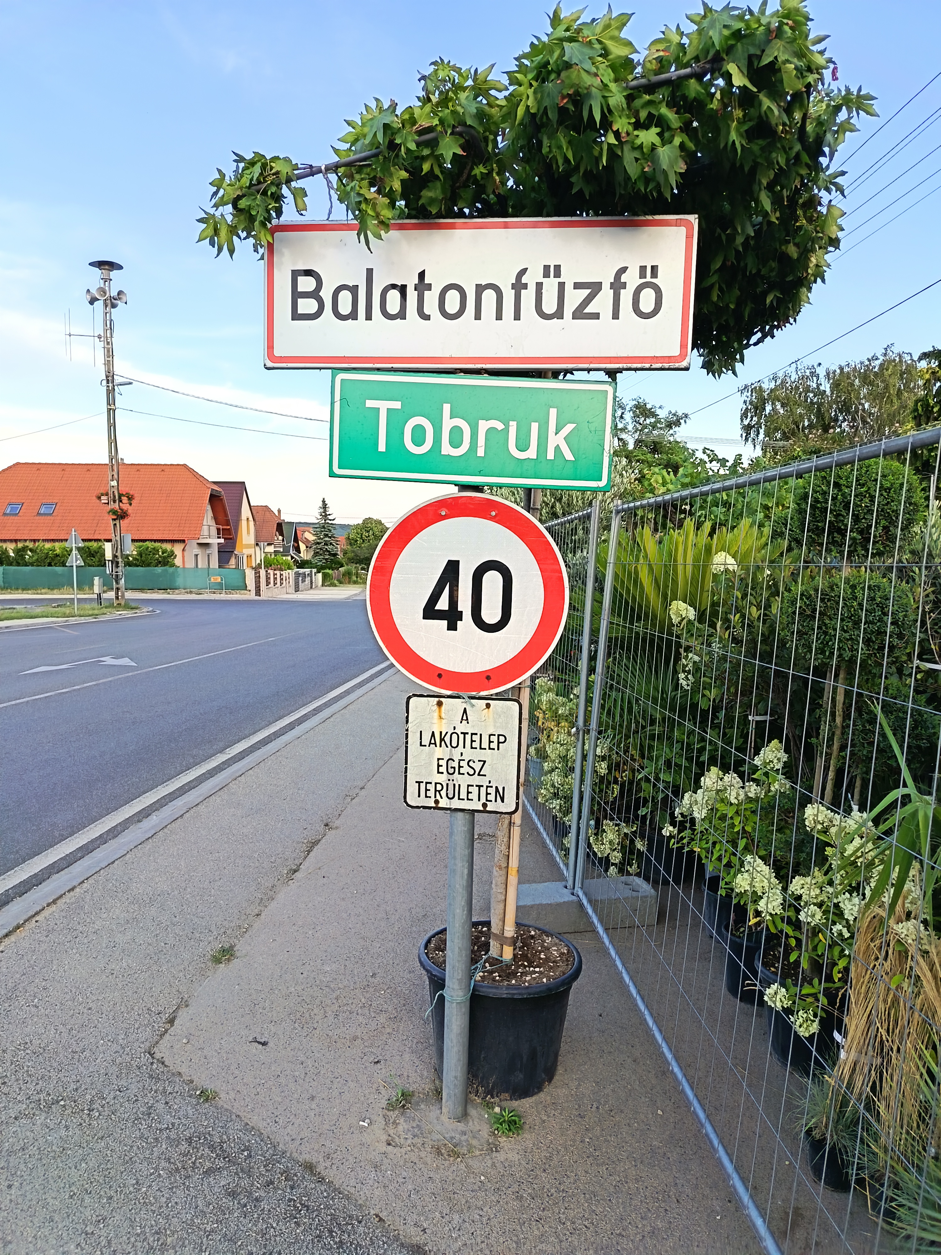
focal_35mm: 24
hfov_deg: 56.8
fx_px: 870
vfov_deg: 71.6
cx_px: 470
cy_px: 628
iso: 117
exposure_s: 1/155
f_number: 1.75
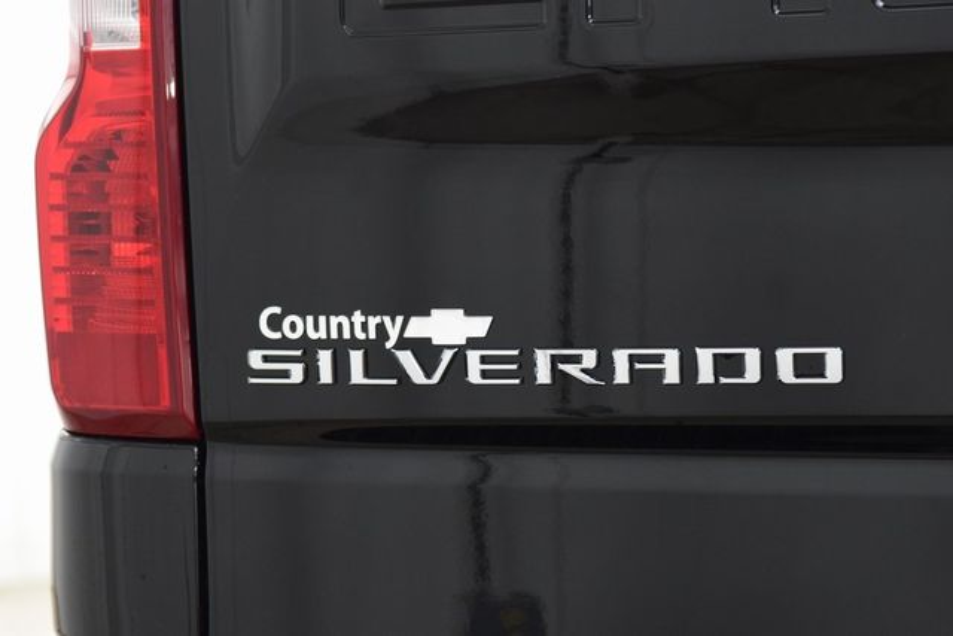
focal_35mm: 105
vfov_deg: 13.0
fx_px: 2780
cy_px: 318
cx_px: 476
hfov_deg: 19.5
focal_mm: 70
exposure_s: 1/30
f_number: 5
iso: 1600
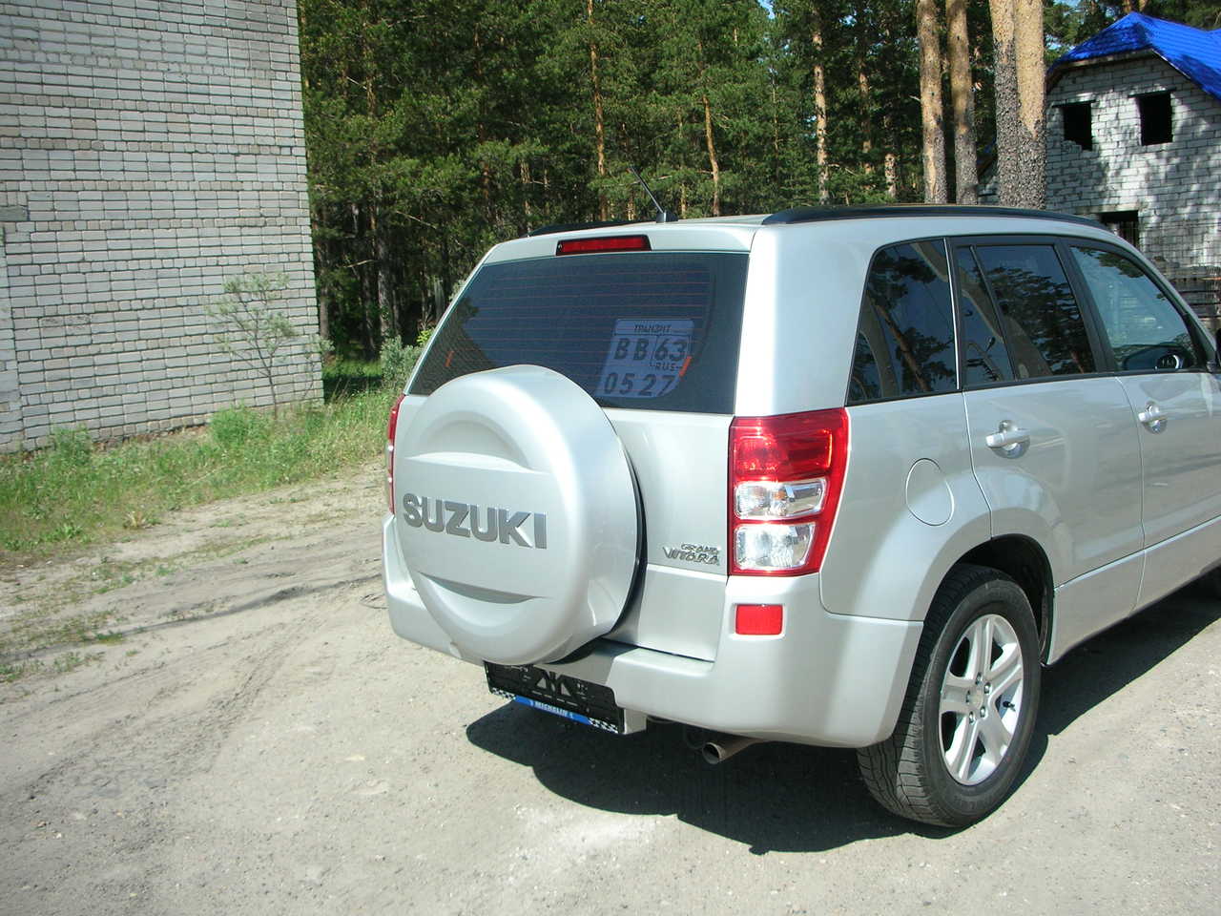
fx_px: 1235
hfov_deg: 52.6
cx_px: 610
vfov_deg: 40.7
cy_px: 458
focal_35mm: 35
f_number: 8.5
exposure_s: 1/81.8
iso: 71
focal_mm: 5.8
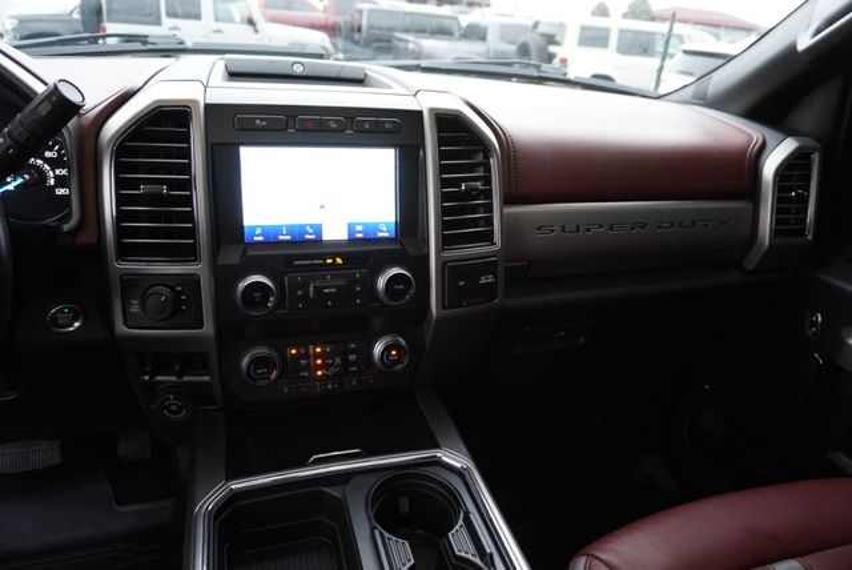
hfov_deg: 73.7
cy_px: 285
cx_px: 426
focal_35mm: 24
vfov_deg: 53.2
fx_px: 569
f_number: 3.5
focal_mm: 16
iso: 2000
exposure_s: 1/160
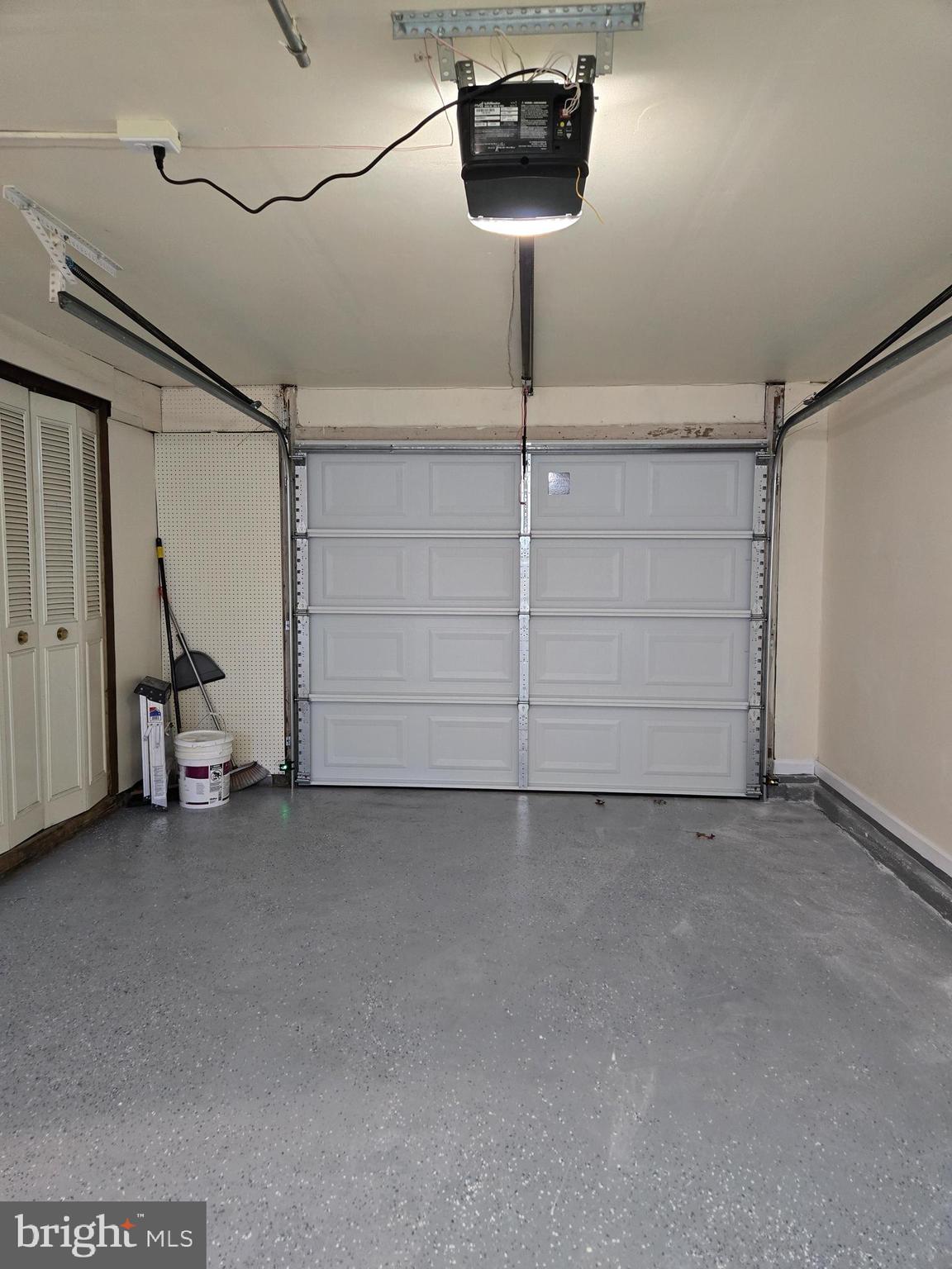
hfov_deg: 58.9
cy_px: 634
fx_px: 843
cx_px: 476
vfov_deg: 73.9
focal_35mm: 23
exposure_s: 1/60
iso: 640
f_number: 1.8
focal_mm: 5.4
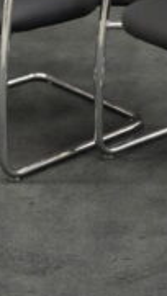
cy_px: 5
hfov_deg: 9.1
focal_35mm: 132
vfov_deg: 16.0
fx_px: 1038
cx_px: -18
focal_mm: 38
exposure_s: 1/125
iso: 12800
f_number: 4
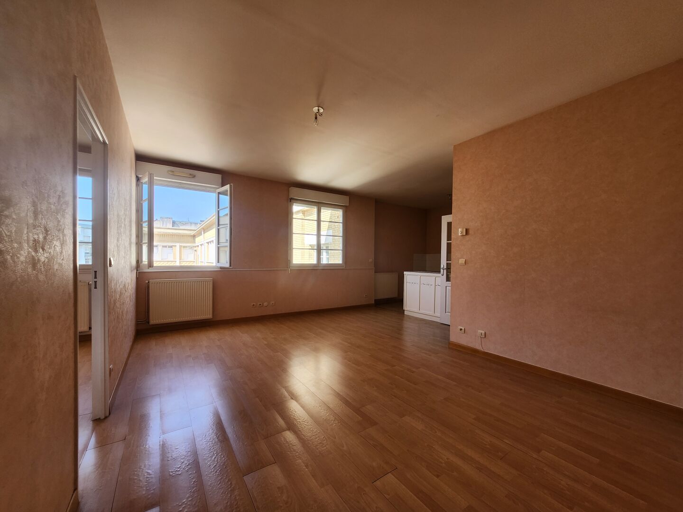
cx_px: 342
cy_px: 256
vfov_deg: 89.9
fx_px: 256
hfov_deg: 106.2
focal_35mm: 13
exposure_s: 1/100
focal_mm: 1.74
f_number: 2.2
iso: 40
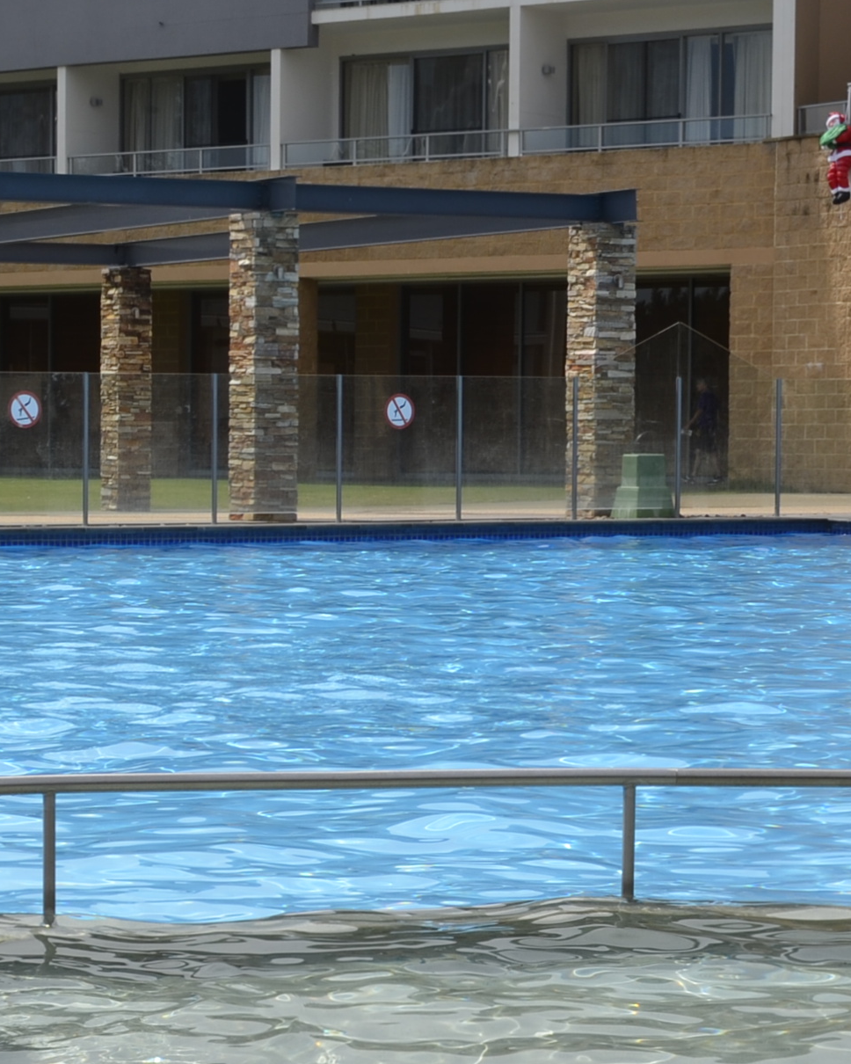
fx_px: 3243
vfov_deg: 18.6
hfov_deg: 14.6
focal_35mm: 103
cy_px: 601
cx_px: -61
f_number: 9
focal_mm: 24
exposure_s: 1/320
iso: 100
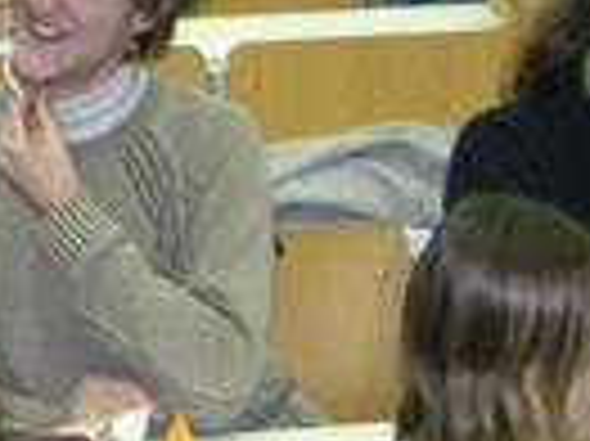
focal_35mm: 186
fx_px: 3167
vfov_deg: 7.6
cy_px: -522
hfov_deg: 10.2
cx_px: -347
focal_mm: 6.3
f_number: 3.1
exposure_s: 1/60
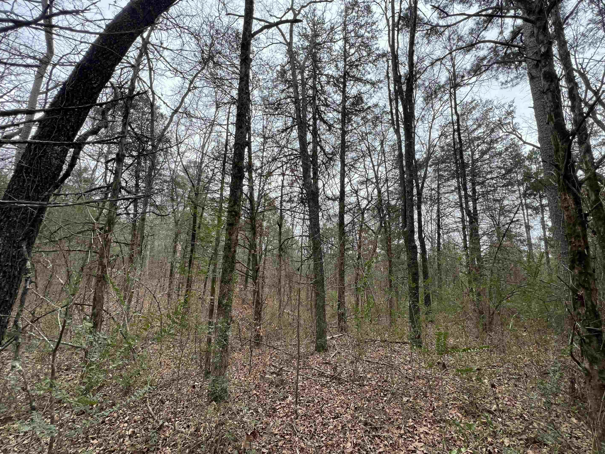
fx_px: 245
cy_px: 230
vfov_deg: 85.7
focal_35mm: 14
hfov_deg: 102.0
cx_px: 320
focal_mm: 1.57
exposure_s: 1/139
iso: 32
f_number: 1.8
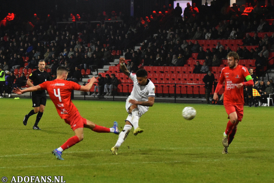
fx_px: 1084
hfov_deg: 14.4
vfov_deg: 9.6
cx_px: 137
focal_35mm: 142
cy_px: 92
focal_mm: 95
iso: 3200
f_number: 2.8
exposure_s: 1/640
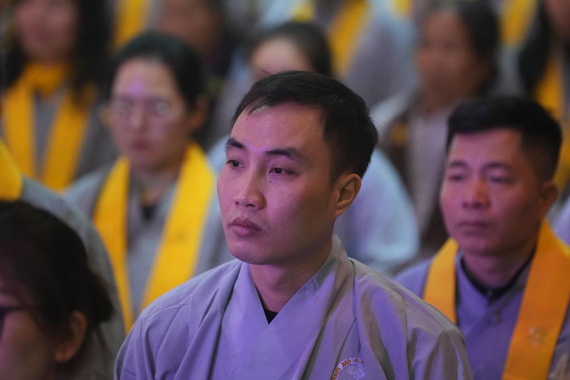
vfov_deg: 5.1
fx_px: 4275
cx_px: 285
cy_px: 190
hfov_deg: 7.6
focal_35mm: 270
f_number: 2.8
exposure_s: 1/320
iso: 5000
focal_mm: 180
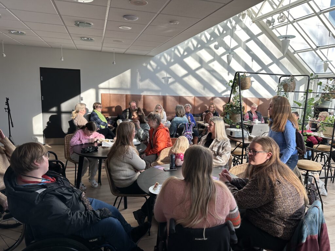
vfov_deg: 56.8
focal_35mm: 24
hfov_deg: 71.6
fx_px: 232
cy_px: 126
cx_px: 168
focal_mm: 6.86
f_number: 1.78
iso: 64
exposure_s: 1/217
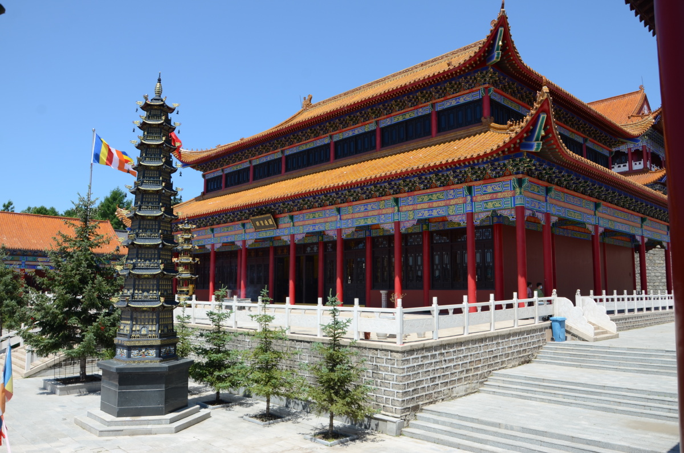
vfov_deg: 47.7
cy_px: 226
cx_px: 342
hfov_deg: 67.5
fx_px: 512
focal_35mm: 27
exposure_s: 1/200
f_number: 8
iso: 100
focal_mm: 18
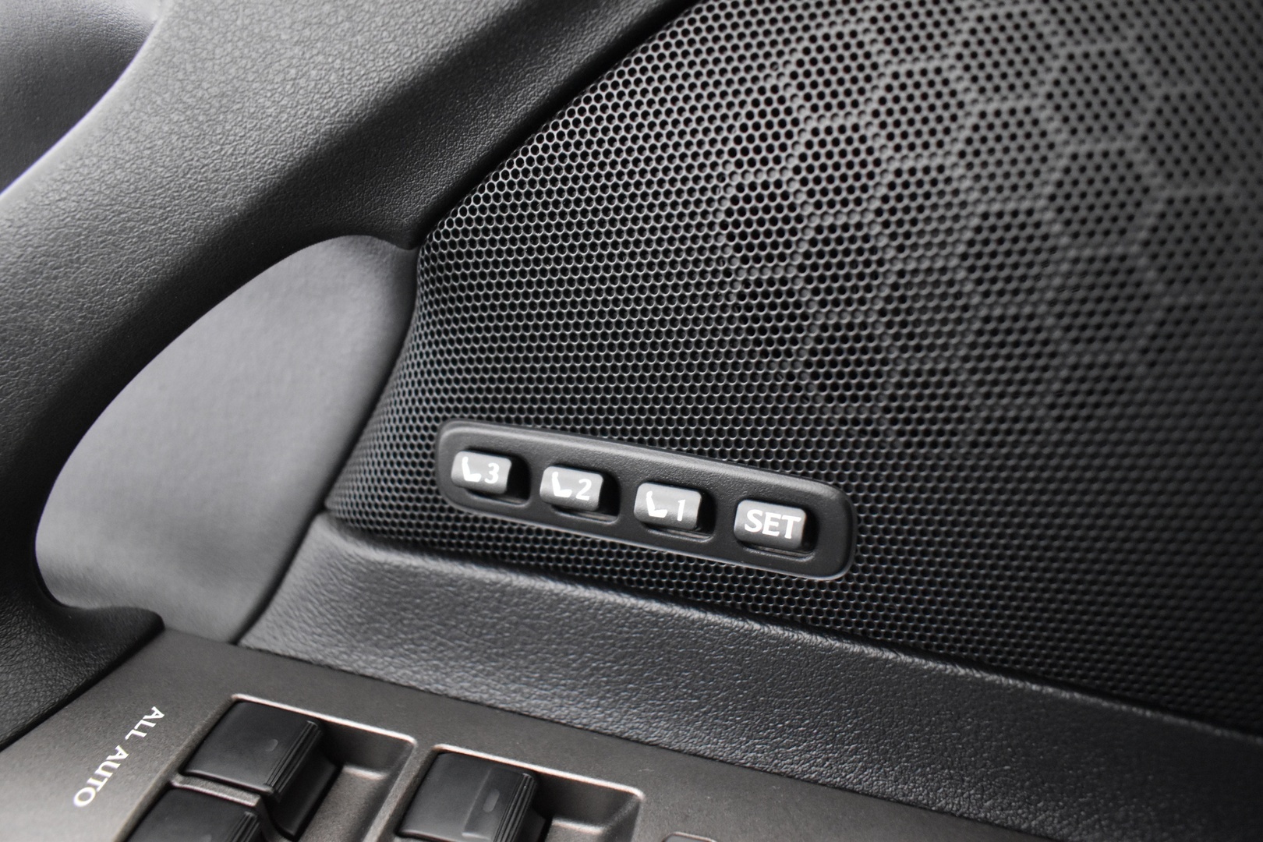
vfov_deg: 47.9
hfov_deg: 67.4
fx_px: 947
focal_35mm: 27
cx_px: 632
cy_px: 421
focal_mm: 18
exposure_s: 1/15
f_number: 3.5
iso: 3200
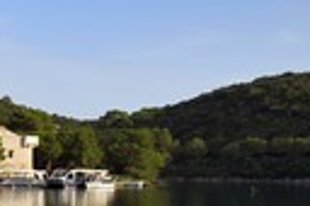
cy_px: 211
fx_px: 851
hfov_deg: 18.1
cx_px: -173
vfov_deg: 13.6
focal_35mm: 99
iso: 200
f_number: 13
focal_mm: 30
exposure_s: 1/320
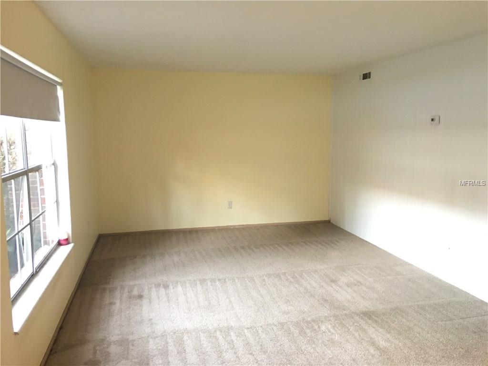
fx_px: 409
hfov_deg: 61.7
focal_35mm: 29
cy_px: 183
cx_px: 244
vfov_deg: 48.2
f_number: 2.2
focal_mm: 4.15
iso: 160
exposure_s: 1/4
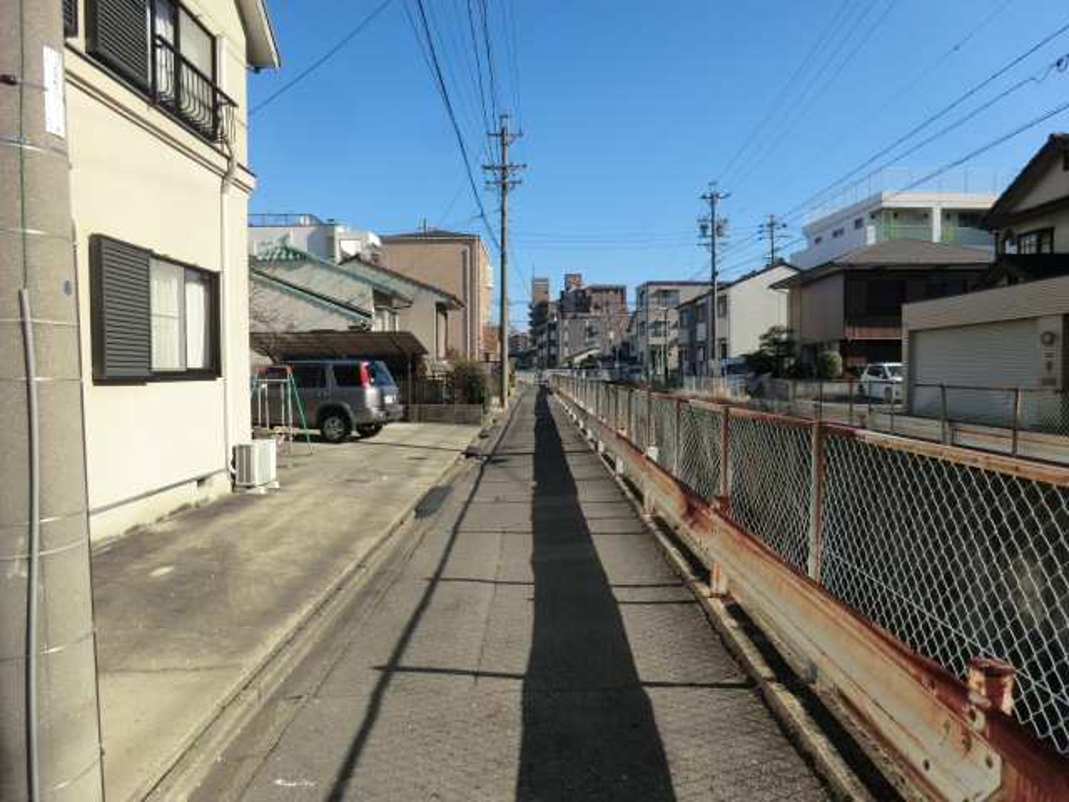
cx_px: 534
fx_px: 741
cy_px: 401
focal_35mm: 24
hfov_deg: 71.6
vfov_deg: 56.8
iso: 80
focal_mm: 4.3
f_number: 7.5
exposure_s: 1/200
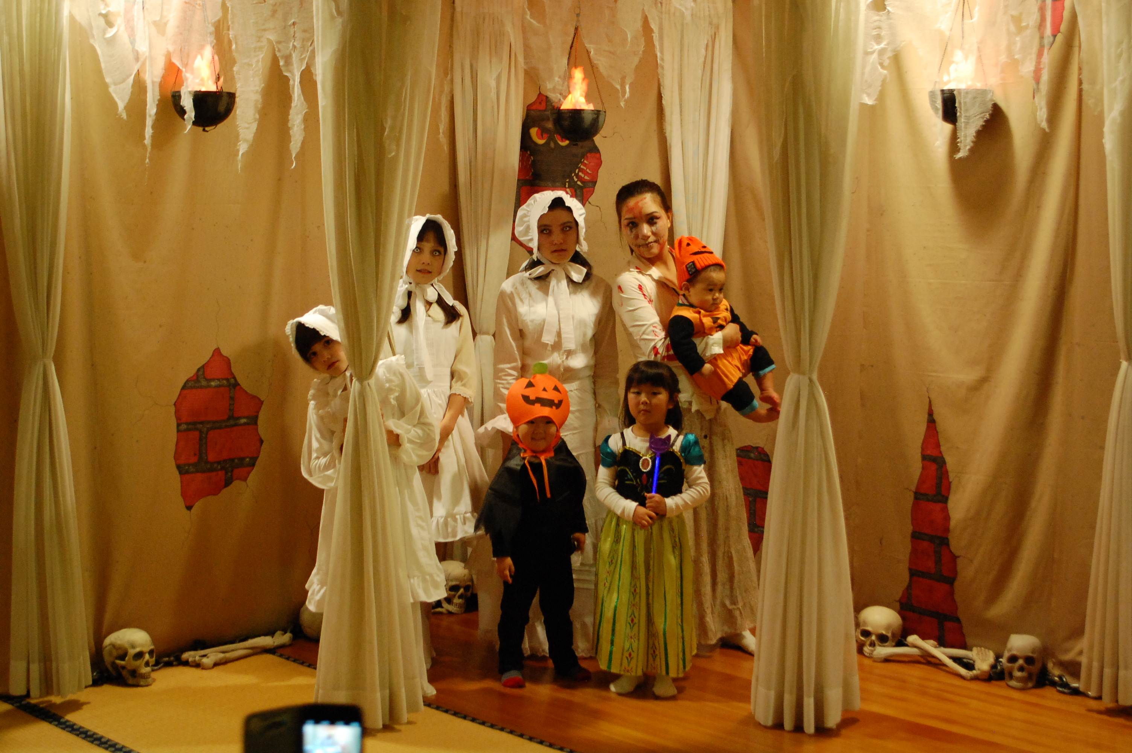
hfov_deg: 38.9
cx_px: 566
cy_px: 376
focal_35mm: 51
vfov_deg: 26.4
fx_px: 1602
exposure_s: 1/6
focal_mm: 34
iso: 1600
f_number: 5
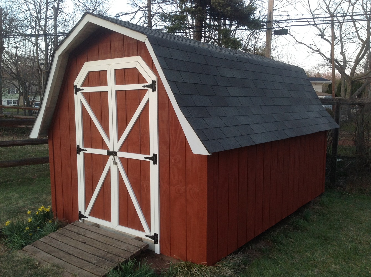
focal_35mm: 35
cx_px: 186
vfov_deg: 40.6
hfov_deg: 52.7
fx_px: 375
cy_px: 138
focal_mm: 4.28
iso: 80
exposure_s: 1/120
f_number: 2.4
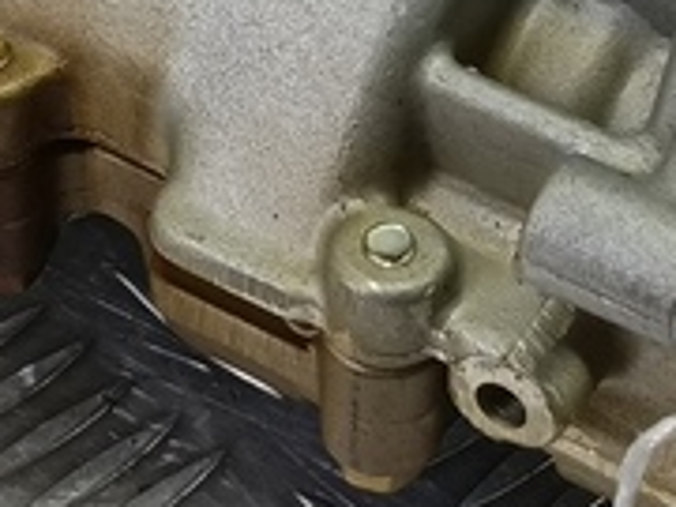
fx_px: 2558
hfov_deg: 15.0
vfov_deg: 11.2
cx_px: 300
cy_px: -41
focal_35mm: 131
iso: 125
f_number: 1.6
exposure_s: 1/50
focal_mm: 4.11
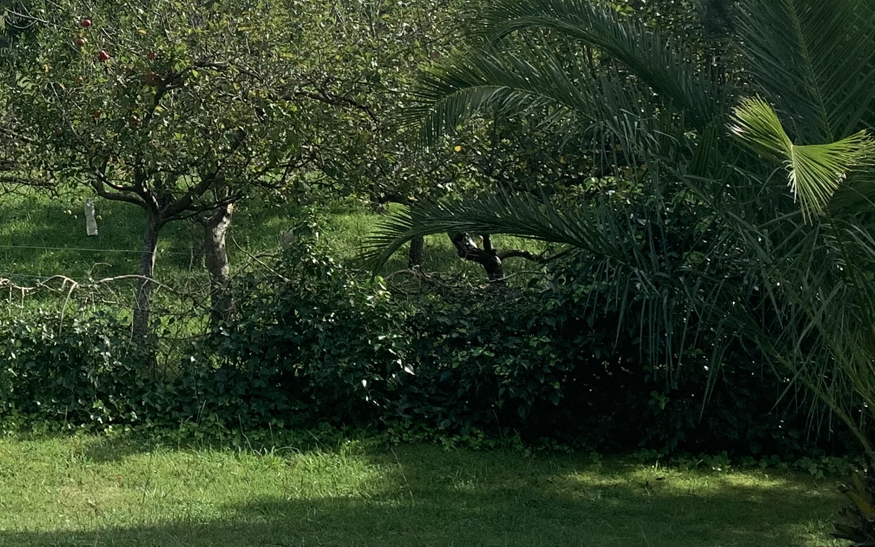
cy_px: -63
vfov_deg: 16.8
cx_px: 54
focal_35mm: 75
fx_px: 1788
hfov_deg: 26.4
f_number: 1.8
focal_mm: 4.25
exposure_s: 1/1513
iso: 25
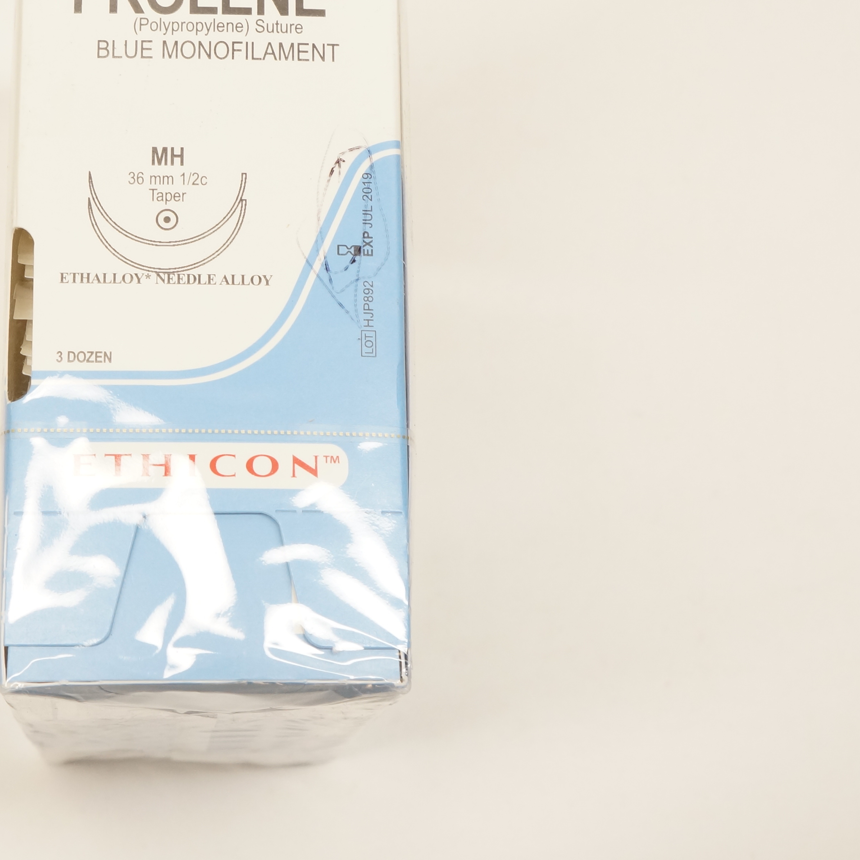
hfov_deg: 22.6
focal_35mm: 76
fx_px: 2133
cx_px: 207
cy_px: 299
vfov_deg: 22.7
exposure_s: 1/100
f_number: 7.1
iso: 800
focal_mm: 29
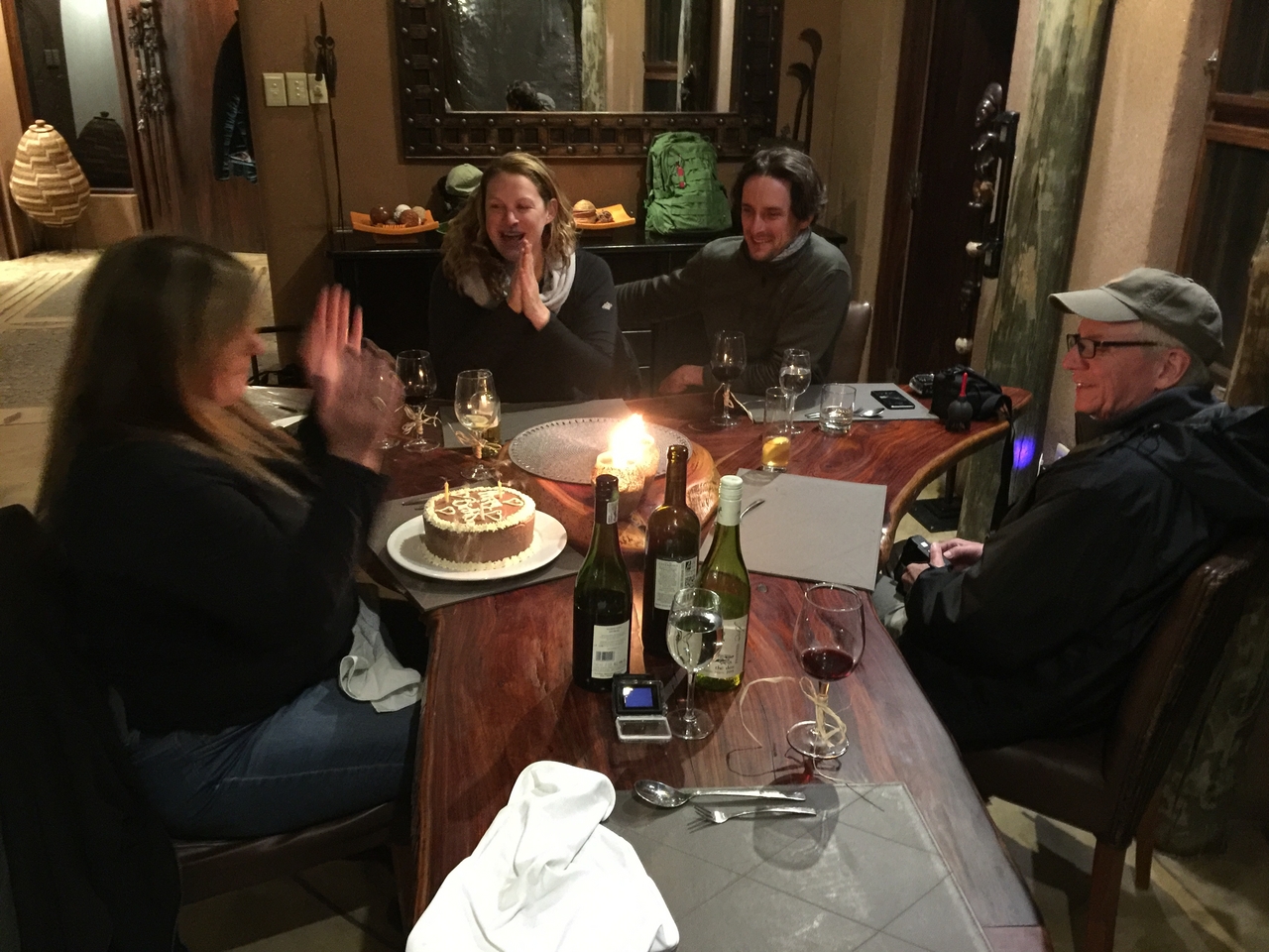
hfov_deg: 61.7
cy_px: 476
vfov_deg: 48.2
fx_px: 1063
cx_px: 634
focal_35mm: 29
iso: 200
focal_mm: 4.15
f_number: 2.2
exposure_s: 1/4
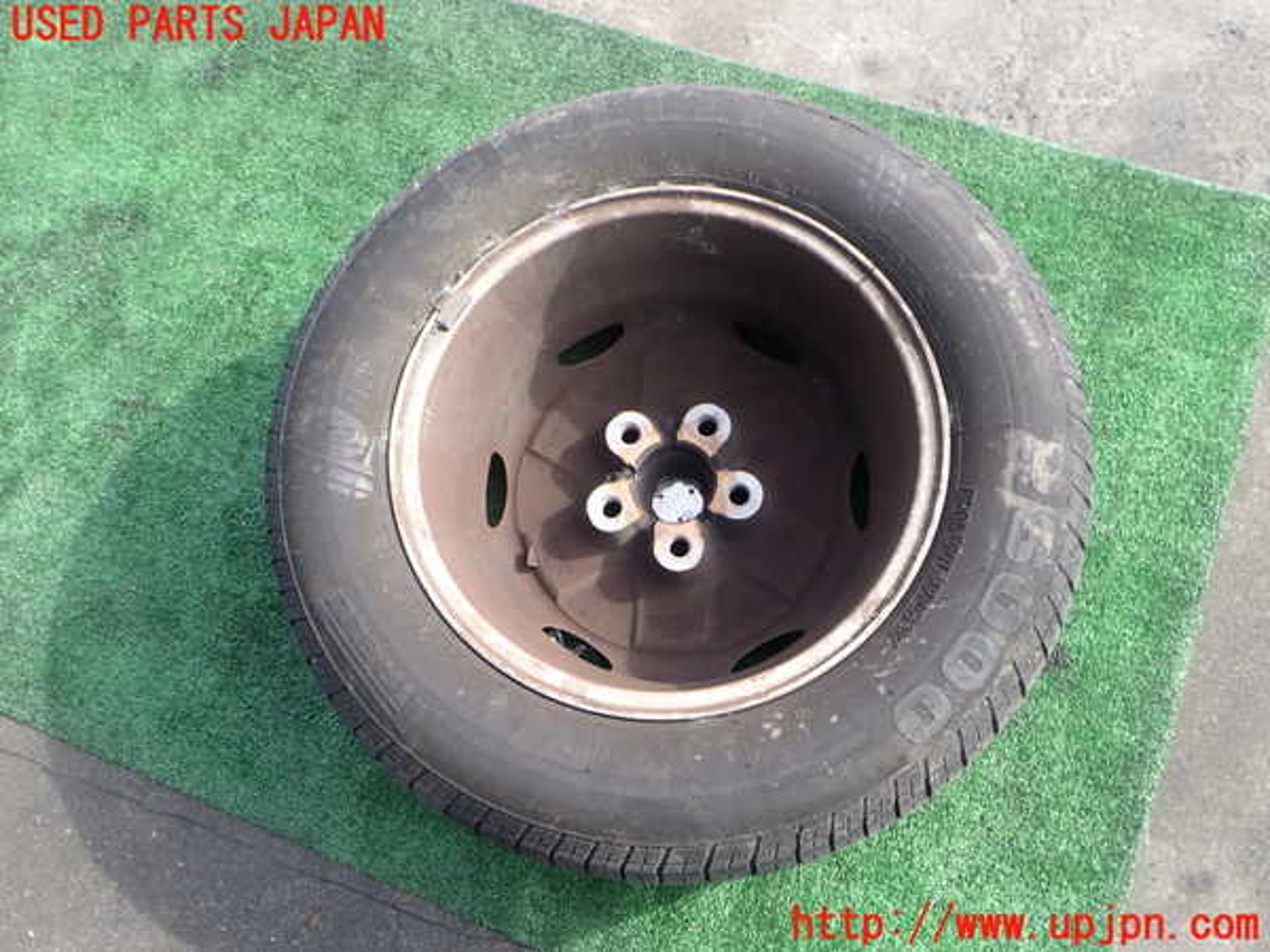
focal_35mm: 30
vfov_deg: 46.8
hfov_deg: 60.0
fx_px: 1101
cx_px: 635
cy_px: 476
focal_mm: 5.4
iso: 100
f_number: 3.2
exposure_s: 1/160
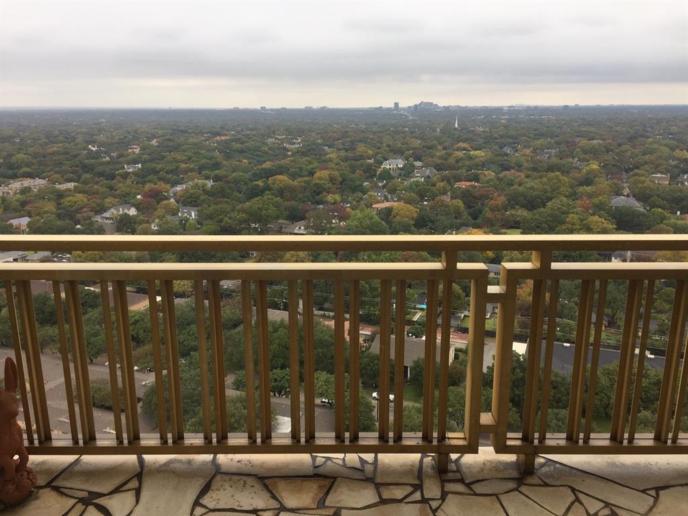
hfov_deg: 61.7
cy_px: 258
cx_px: 344
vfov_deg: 48.2
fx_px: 576
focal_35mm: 29
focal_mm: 4.15
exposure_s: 1/194
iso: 32
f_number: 2.2
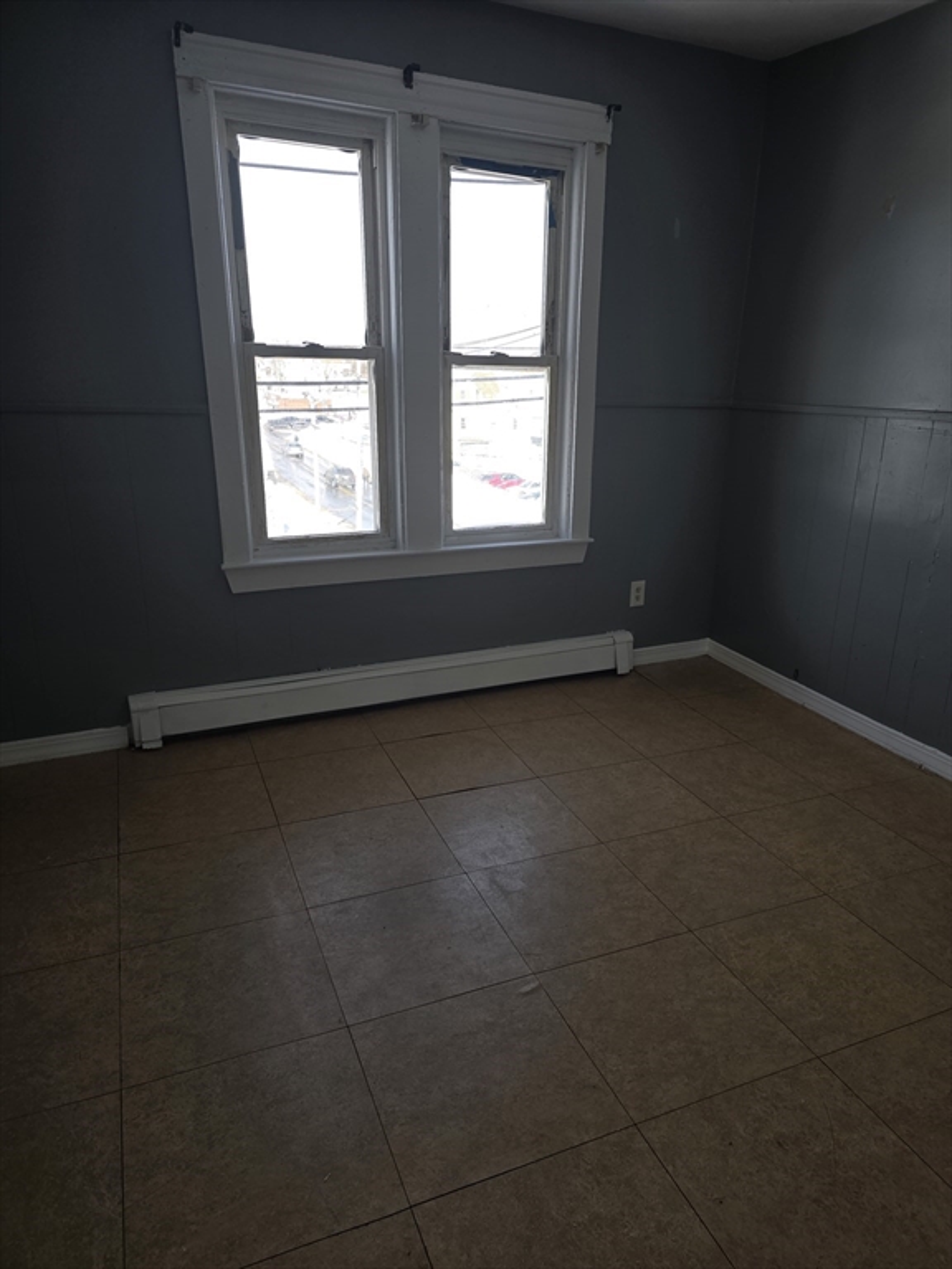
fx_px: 843
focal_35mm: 23
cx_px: 476
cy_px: 634
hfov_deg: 58.9
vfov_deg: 73.9
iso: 16
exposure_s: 1/120
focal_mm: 6.3
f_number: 1.7
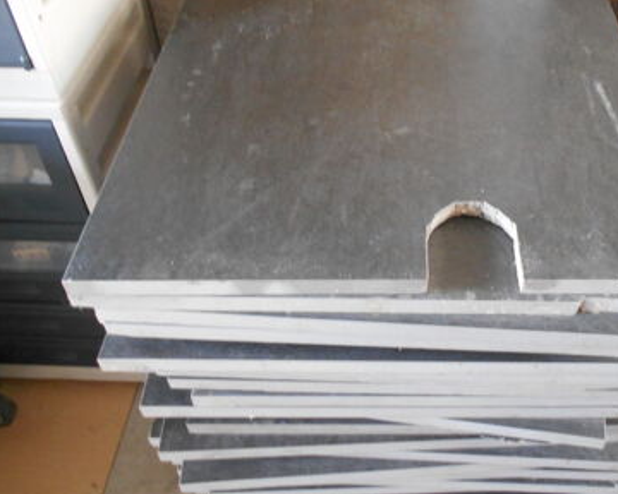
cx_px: 407
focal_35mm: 39
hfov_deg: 46.2
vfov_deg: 38.2
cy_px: 225
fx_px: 713
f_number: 3.4
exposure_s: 1/10
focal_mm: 5.1
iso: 400
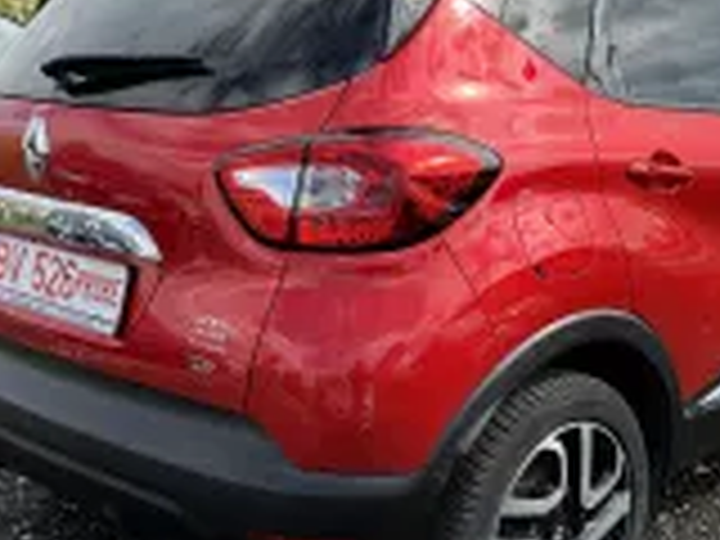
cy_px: 346
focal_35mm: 54
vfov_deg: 26.9
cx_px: 518
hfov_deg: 35.0
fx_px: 1123
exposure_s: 1/2000
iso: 100
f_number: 1.78
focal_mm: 6.76
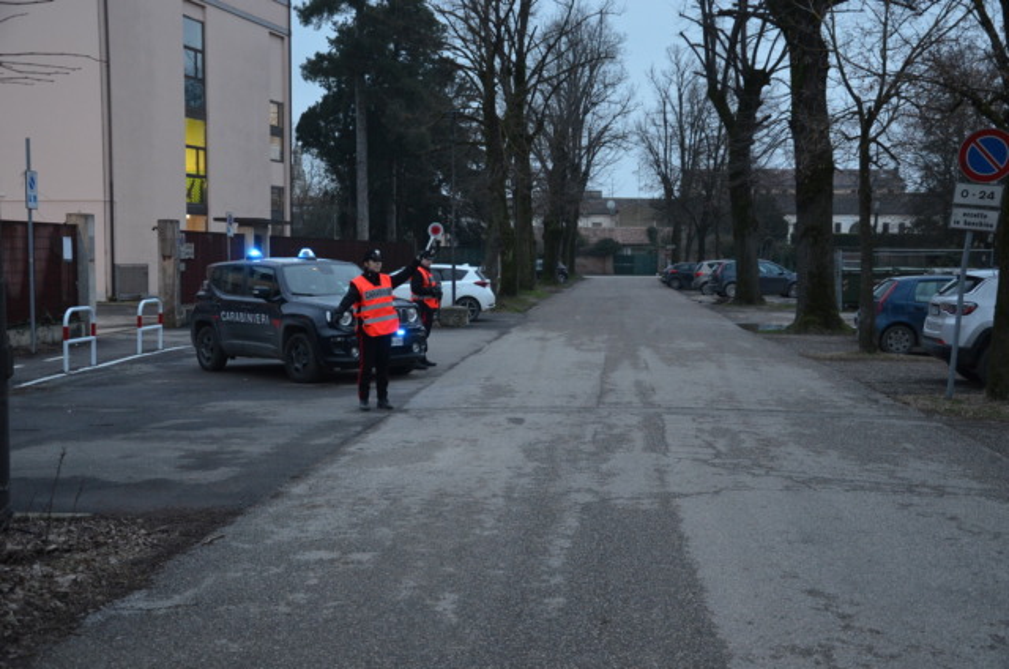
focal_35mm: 45
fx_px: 1259
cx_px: 504
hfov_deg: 43.7
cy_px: 334
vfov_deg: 29.7
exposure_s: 1/30
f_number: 4.2
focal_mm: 30
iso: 1100
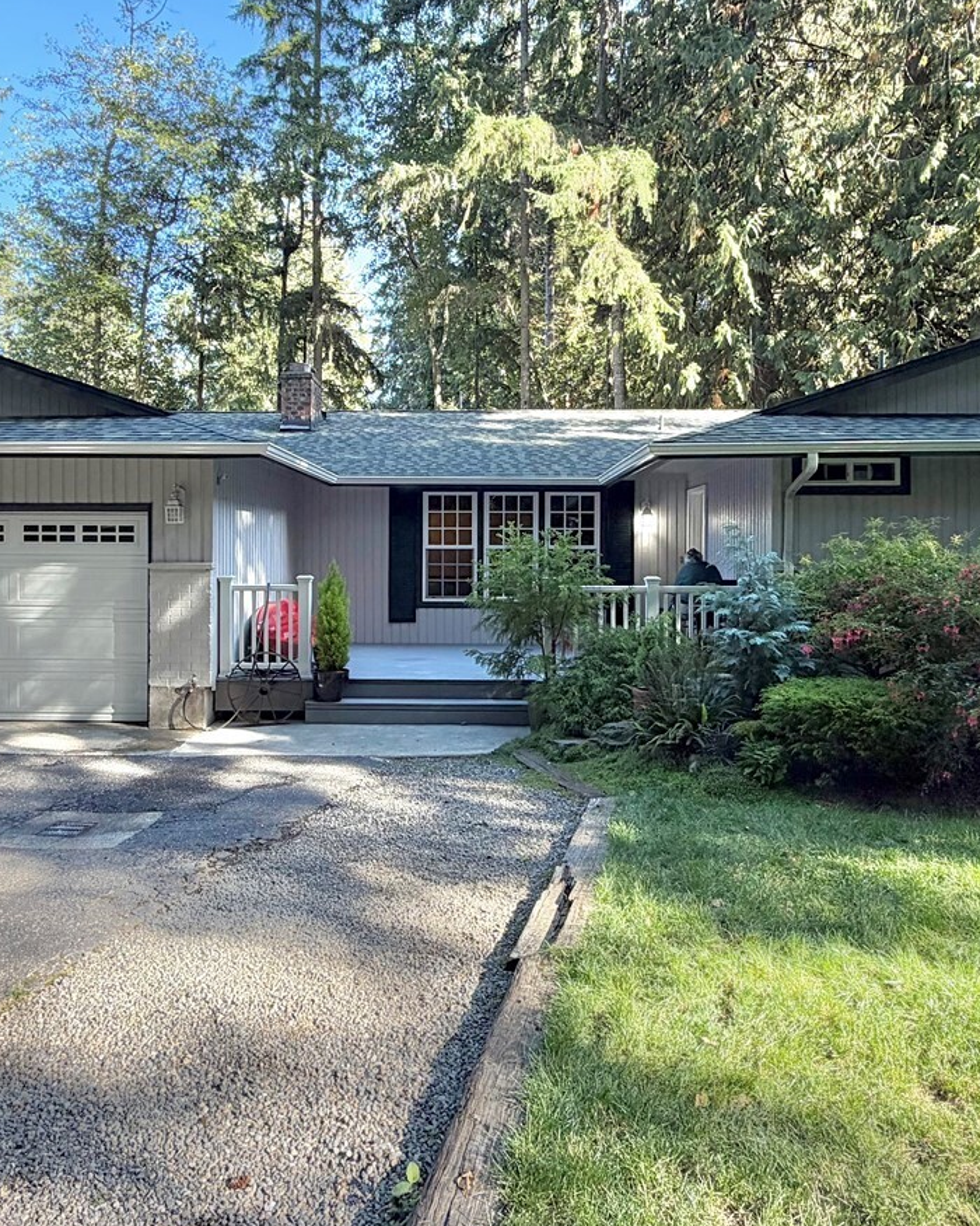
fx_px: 906
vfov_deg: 68.0
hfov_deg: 56.8
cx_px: 470
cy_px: 559
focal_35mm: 25
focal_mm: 2.22
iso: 50
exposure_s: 1/121
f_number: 2.2
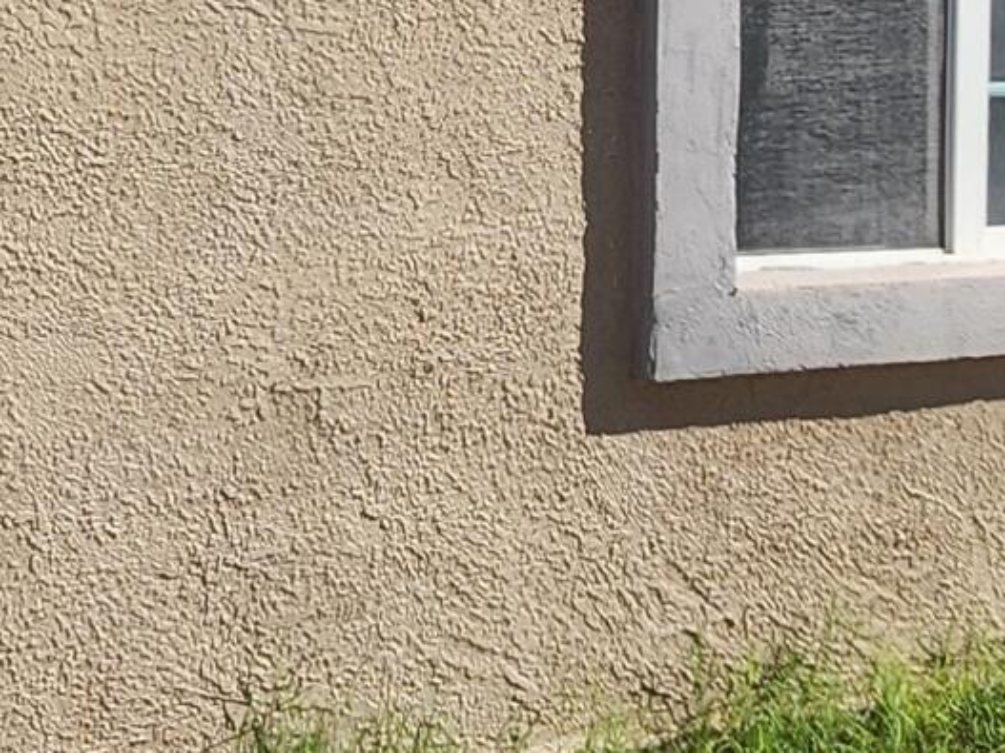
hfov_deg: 26.3
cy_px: 145
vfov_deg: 19.7
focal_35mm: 74
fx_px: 2148
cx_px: 603
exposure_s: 1/1910
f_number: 2.2
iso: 50
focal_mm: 2.2
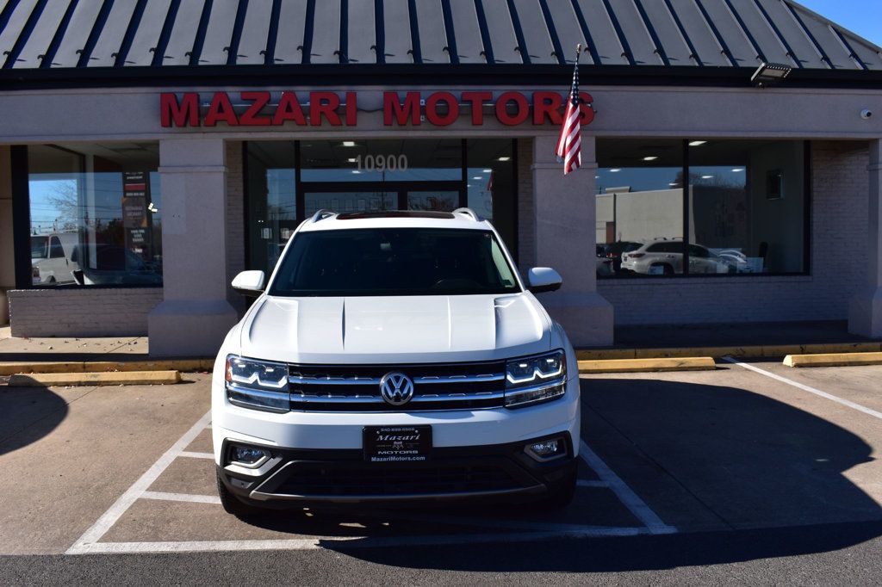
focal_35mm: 33
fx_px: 808
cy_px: 294
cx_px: 441
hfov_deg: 57.2
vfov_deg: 39.9
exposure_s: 1/500
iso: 320
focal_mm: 22
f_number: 11
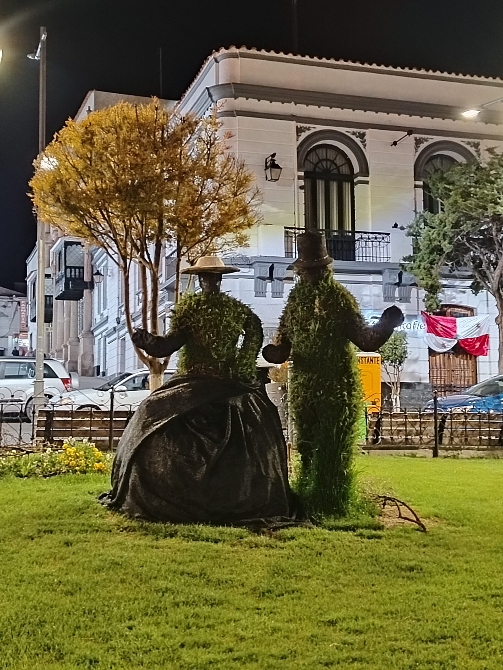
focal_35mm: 48
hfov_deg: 30.3
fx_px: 930
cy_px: 335
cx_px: 252
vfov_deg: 39.7
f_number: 1.75
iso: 1826
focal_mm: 5.25
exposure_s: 1/20
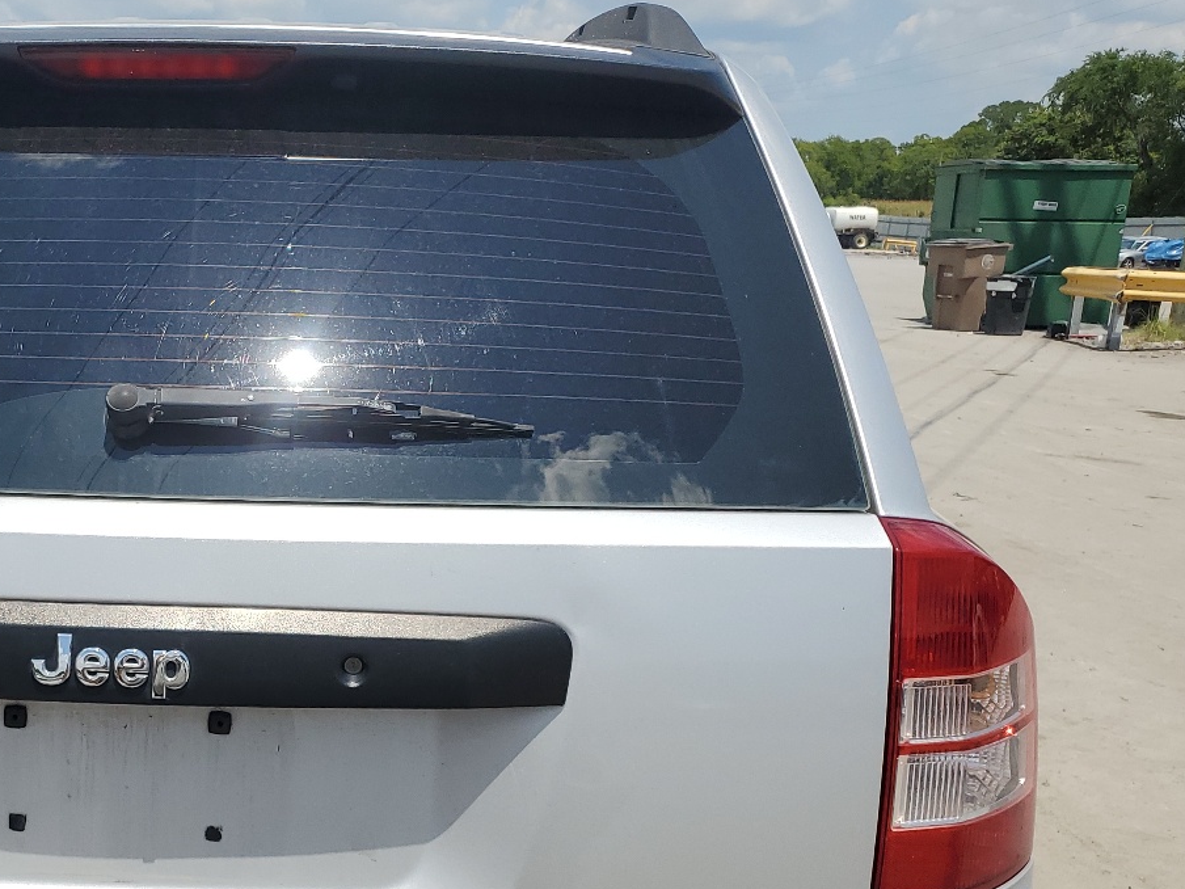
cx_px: 211
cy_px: 675
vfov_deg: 30.9
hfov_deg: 39.4
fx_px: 1575
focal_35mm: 46
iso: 50
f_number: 1.5
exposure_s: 1/5000
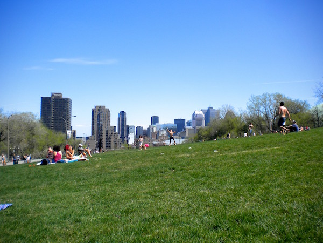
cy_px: 122
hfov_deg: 52.6
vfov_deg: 40.7
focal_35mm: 35
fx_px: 327
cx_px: 162
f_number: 4.6
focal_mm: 6.3
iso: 80
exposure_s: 1/536
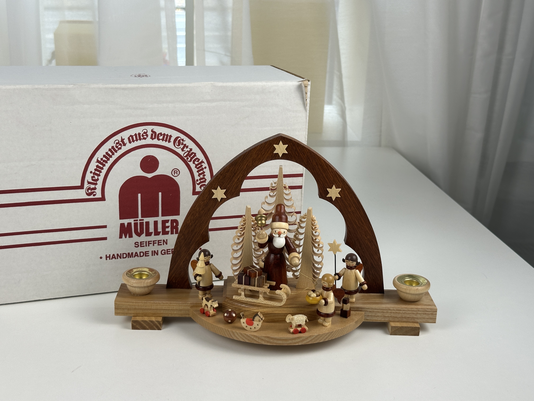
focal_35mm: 48
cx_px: 267
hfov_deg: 39.7
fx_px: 740
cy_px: 200
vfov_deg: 30.3
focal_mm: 6.86
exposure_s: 1/245
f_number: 1.78
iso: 50
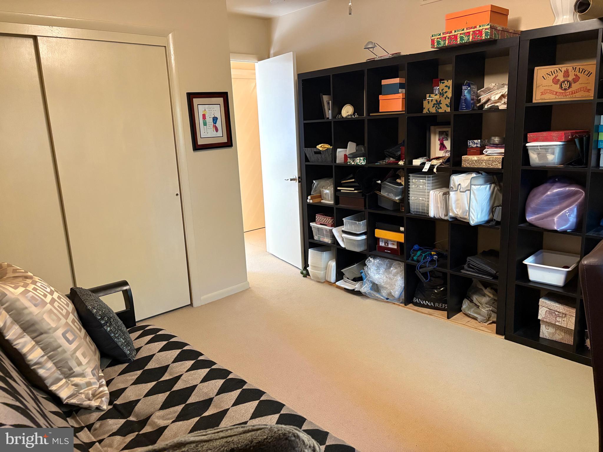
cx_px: 302
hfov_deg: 67.3
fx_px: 453
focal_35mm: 26
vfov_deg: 53.1
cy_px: 226
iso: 500
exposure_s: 1/60
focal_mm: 5.96
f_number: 1.6
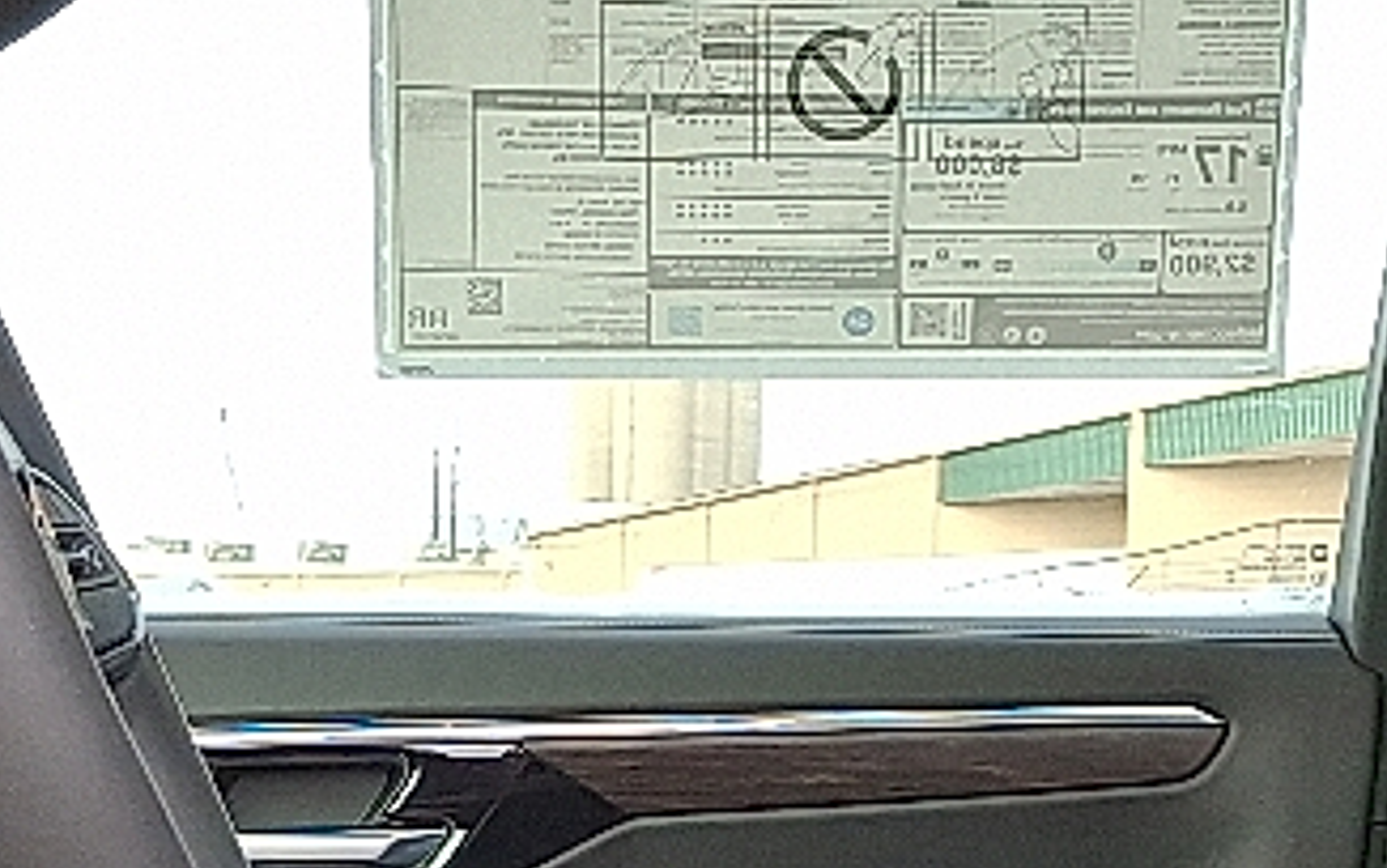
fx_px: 4916
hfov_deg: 15.9
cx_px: 1110
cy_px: 1098
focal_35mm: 130
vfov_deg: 9.9
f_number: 1.8
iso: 30
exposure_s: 1/250
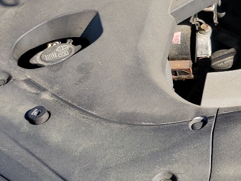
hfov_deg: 18.4
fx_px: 620
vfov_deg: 16.4
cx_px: 401
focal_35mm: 89
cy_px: 19
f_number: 1.5
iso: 50
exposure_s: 1/1250
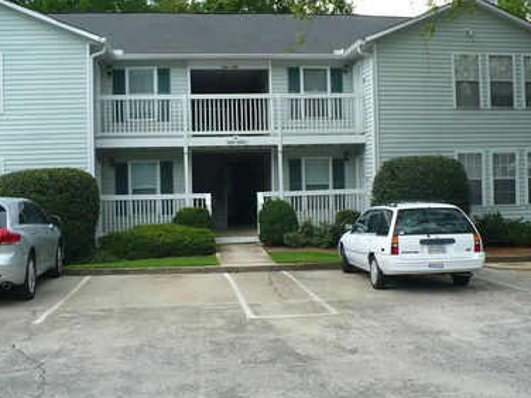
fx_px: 644
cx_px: 280
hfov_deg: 44.8
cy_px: 189
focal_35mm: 42
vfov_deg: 34.3
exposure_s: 1/320
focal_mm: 6.1
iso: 100
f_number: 2.8
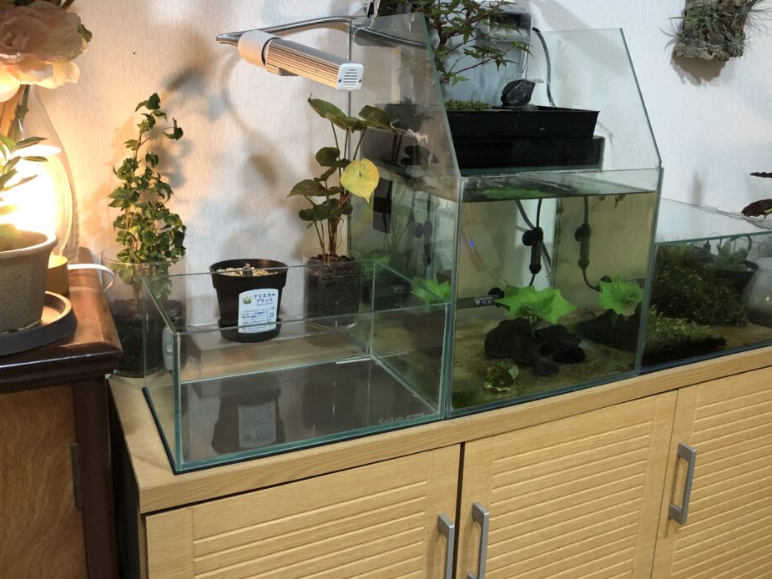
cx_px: 403
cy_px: 264
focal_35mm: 31
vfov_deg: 45.4
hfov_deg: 58.3
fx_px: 691
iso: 80
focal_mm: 4
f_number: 1.8
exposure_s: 1/15
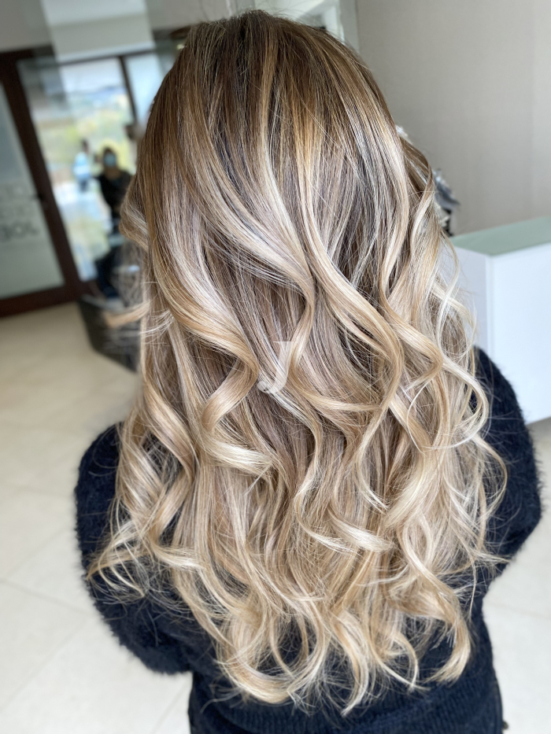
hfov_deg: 53.1
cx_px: 276
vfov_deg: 67.3
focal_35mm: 26
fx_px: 552
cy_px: 367
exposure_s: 1/104
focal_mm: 4.25
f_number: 1.8
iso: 125
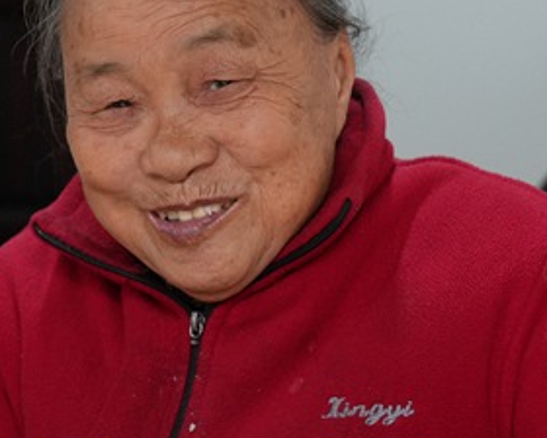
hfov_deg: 18.6
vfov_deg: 15.0
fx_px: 1660
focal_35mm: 103
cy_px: 300
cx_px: 117
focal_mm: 38.2
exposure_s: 1/160
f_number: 4
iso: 1600
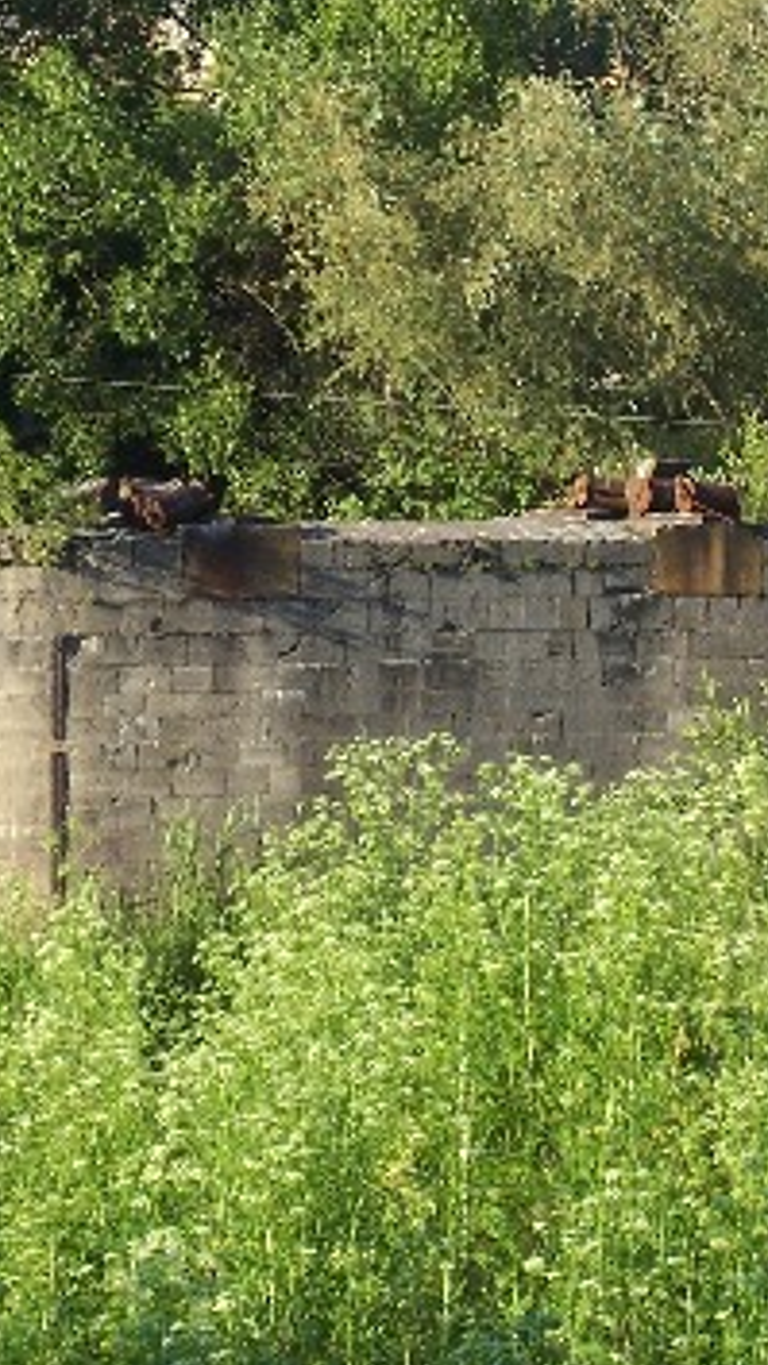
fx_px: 5397
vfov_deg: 14.4
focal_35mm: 149
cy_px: 619
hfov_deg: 8.1
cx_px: 289
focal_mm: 13.5
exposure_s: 1/250
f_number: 4.1
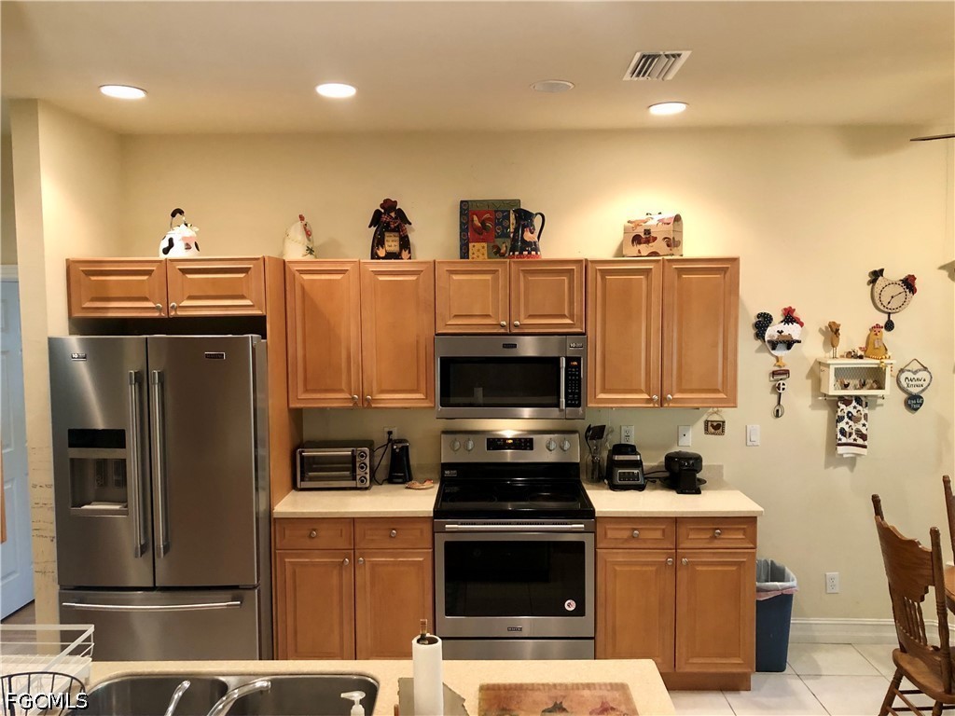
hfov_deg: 63.4
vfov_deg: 49.7
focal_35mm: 28
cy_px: 358
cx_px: 478
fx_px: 772
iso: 80
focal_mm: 3.99
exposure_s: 1/15
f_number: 1.8
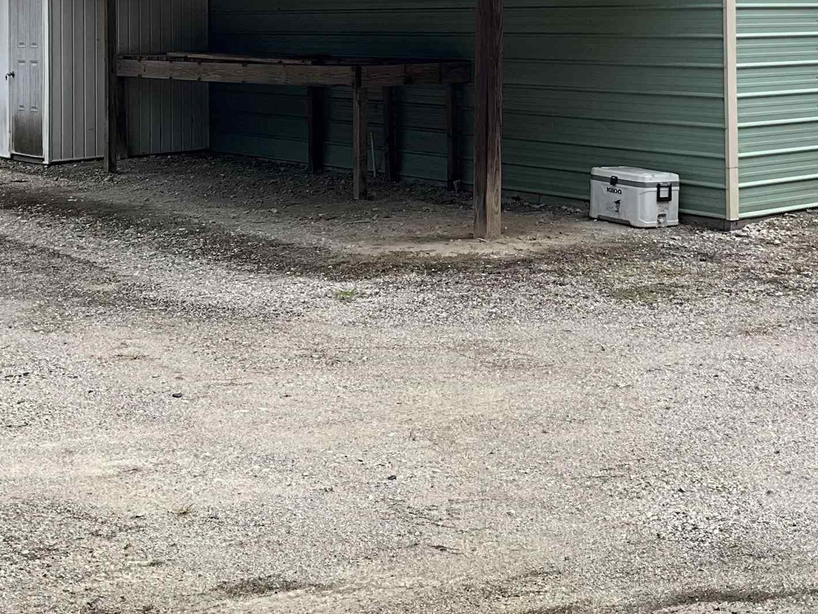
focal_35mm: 63
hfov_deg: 30.5
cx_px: 545
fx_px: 1489
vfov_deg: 22.4
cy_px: 2
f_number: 1.8
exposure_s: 1/1377
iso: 25
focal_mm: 3
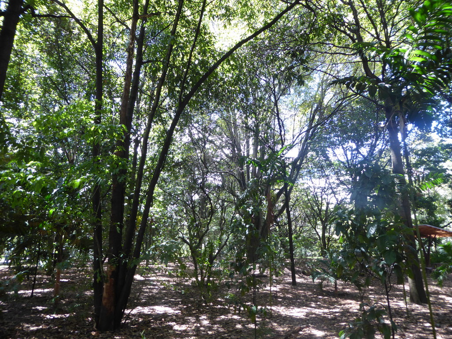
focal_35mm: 25
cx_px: 226
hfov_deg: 69.4
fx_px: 326
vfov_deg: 54.9
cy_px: 170
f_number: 3.3
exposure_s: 1/60
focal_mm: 4.3
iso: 160
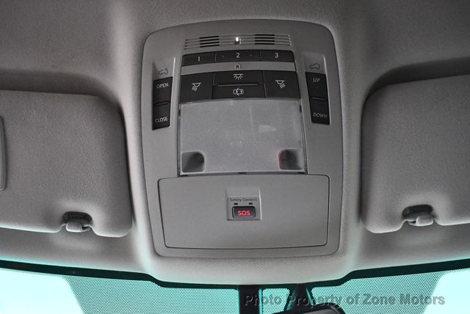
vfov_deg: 36.9
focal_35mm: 36
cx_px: 235
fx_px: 470
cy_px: 157
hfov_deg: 53.1
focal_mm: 18
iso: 4500
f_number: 3.5
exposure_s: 1/60
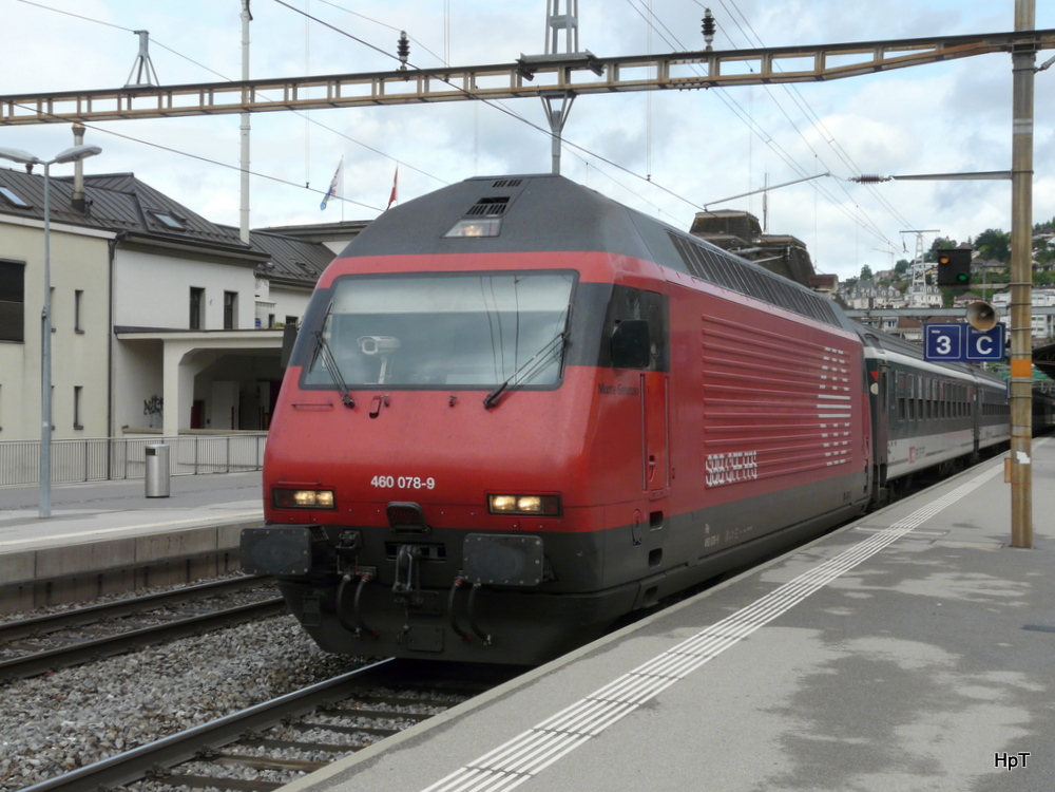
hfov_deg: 37.5
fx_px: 1554
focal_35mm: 51
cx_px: 528
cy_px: 396
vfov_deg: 28.6
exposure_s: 1/320
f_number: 5.6
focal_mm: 8.4
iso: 100
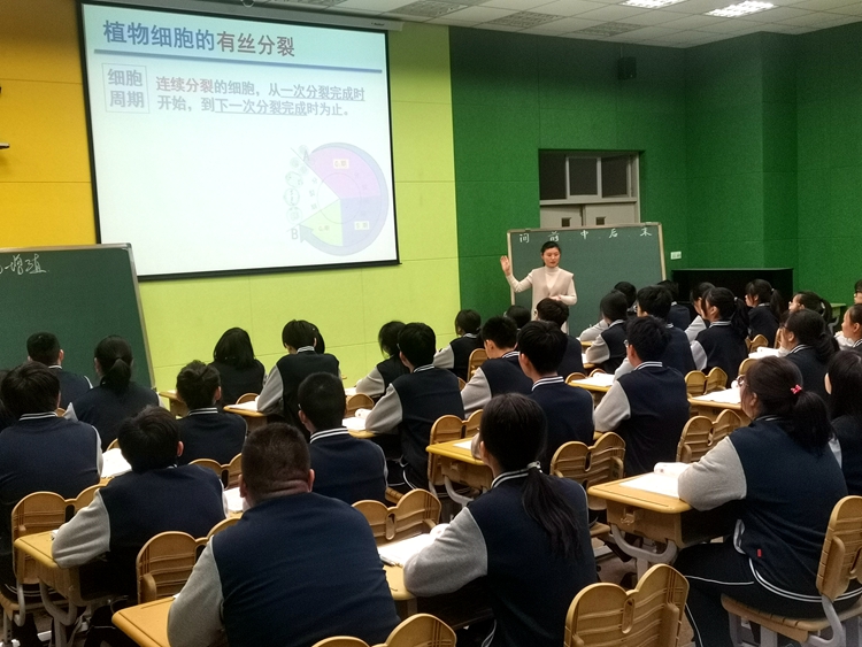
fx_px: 1021
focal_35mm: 41
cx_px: 431
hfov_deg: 45.8
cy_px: 324
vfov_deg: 35.2
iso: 250
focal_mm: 4.75
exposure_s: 1/100
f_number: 1.8
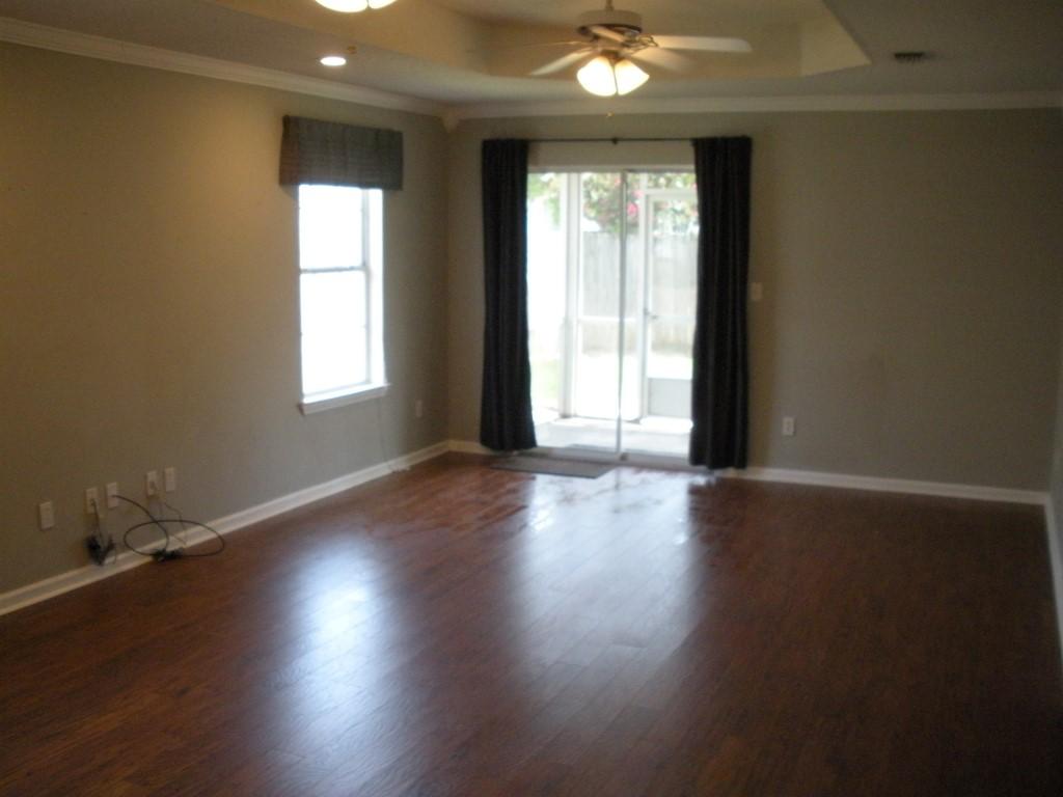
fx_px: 1106
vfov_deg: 39.7
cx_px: 532
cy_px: 398
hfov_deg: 51.4
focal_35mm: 36
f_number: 3.5
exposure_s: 1/99.3
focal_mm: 6.3
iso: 400
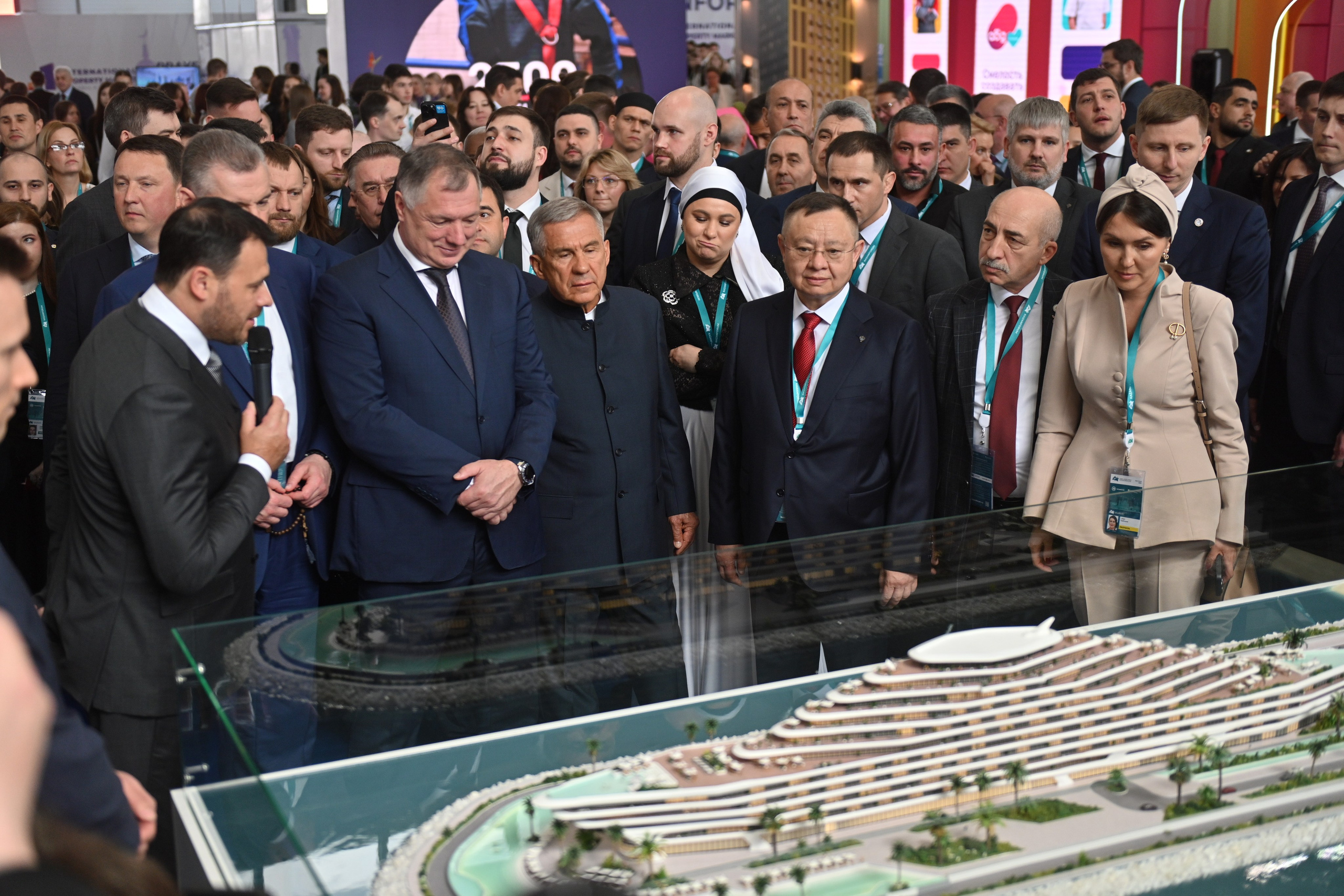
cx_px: 672
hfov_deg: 41.1
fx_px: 1792
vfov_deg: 28.1
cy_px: 448
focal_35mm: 48
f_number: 2.8
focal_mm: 48
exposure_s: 1/500
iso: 450
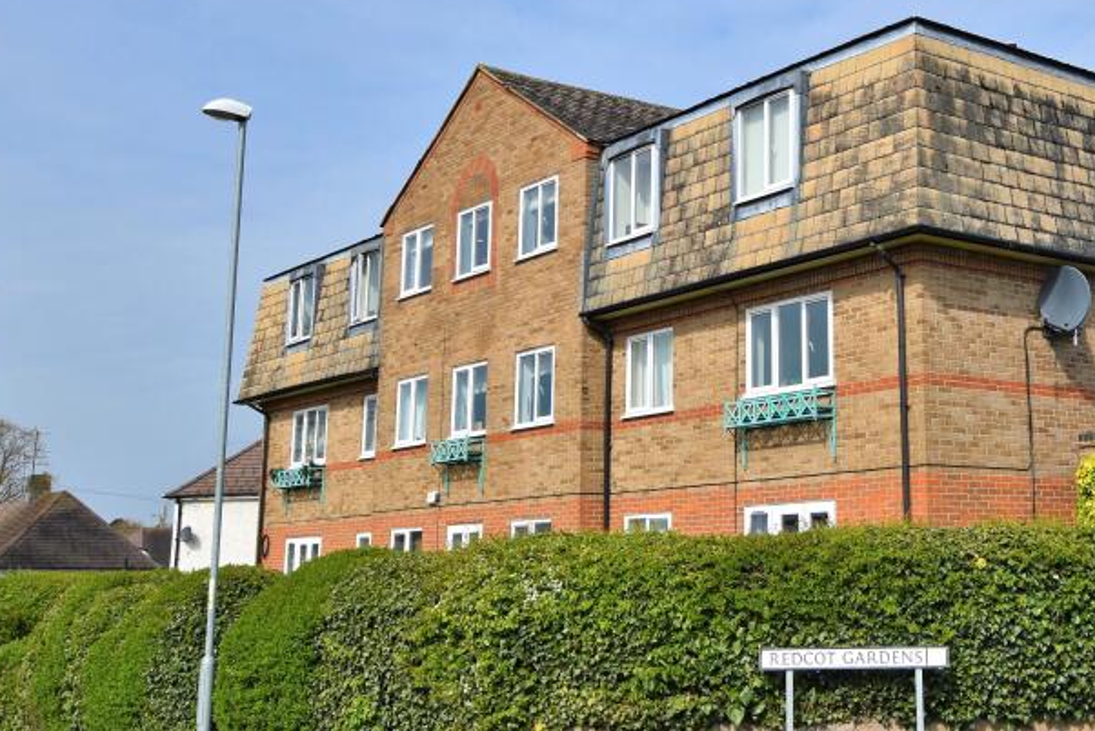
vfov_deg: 26.4
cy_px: 246
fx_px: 1552
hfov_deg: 37.9
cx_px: 822
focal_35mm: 51
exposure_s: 1/320
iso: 100
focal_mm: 20
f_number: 9
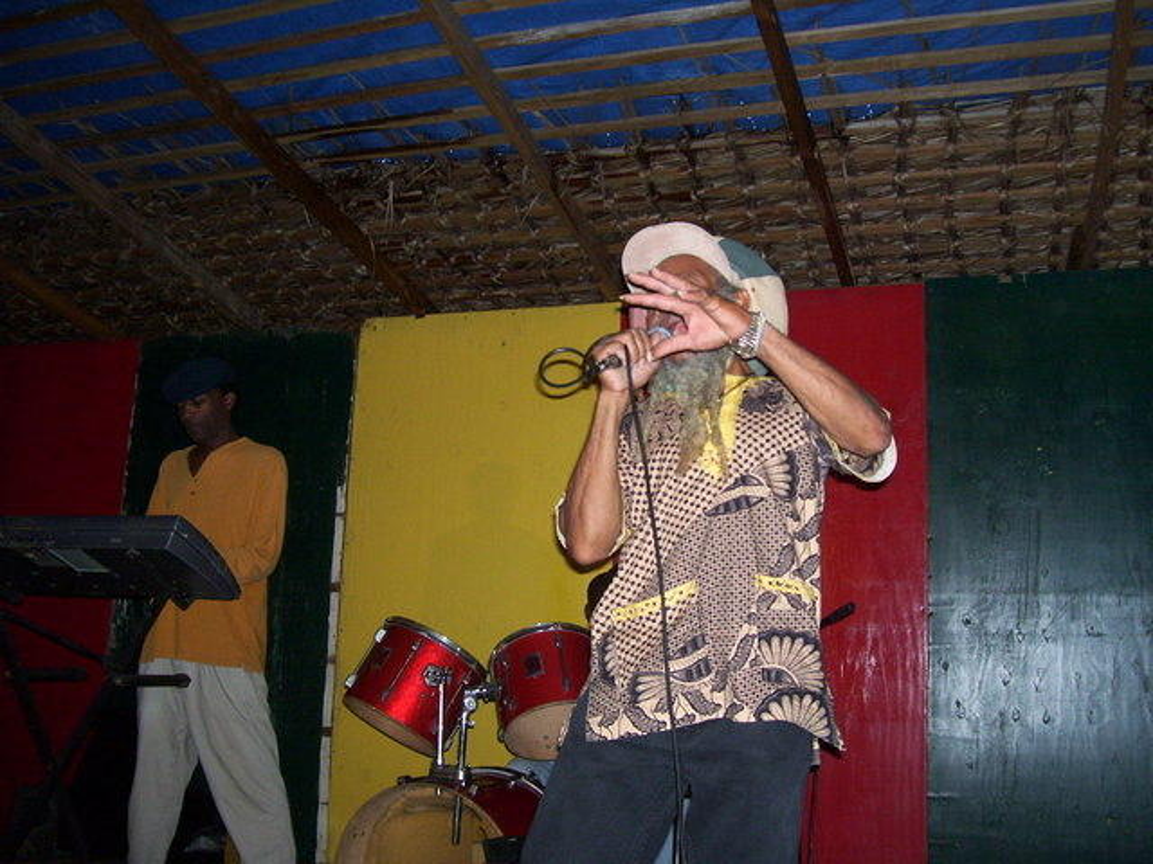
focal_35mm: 36
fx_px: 1199
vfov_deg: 39.7
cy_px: 432
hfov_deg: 51.4
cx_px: 576
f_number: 2.7
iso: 200
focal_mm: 6
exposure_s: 1/60
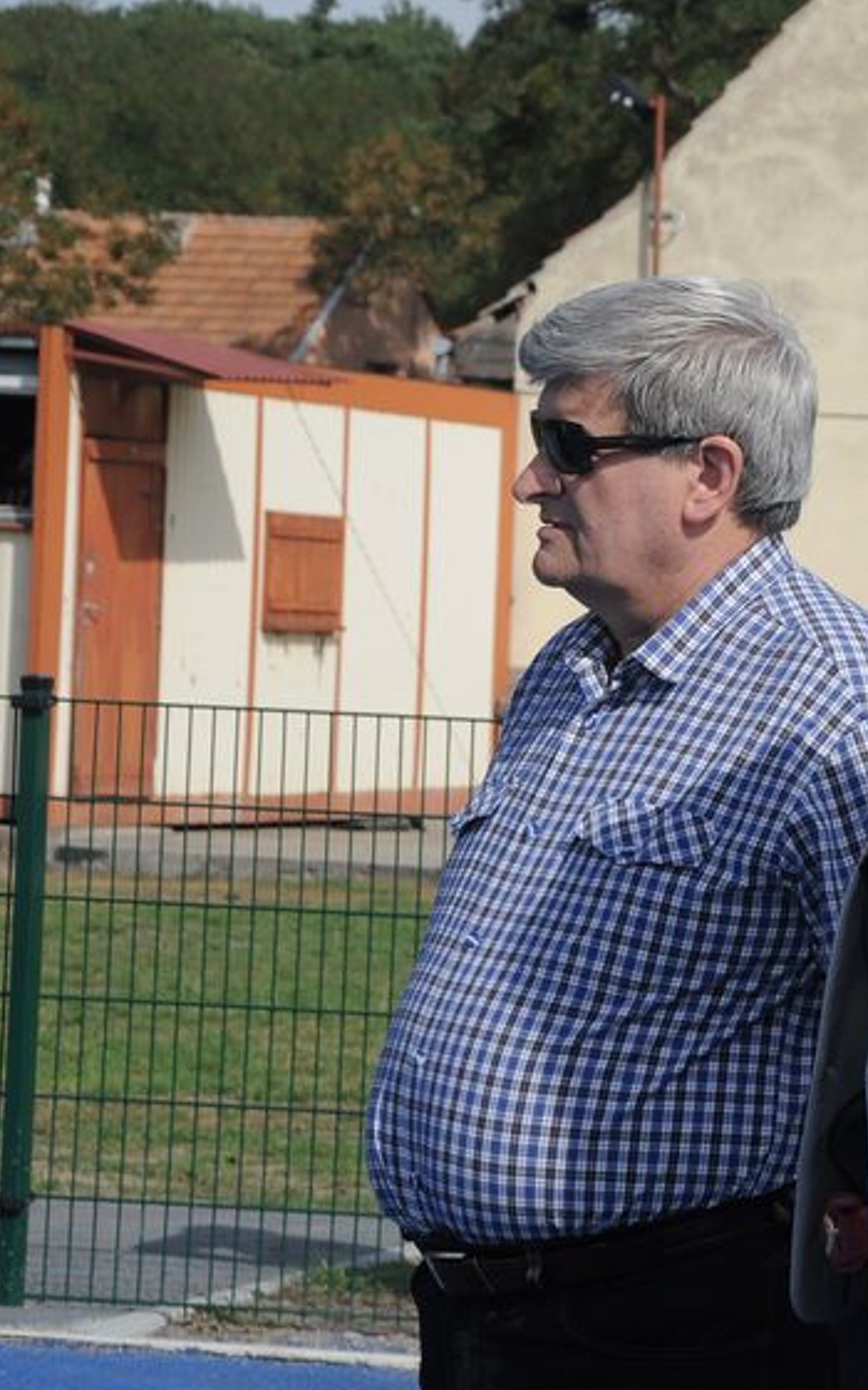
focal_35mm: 153
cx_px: 985
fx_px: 5791
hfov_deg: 8.5
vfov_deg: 13.7
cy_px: 699
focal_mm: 66
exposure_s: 1/1250
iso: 400
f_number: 9
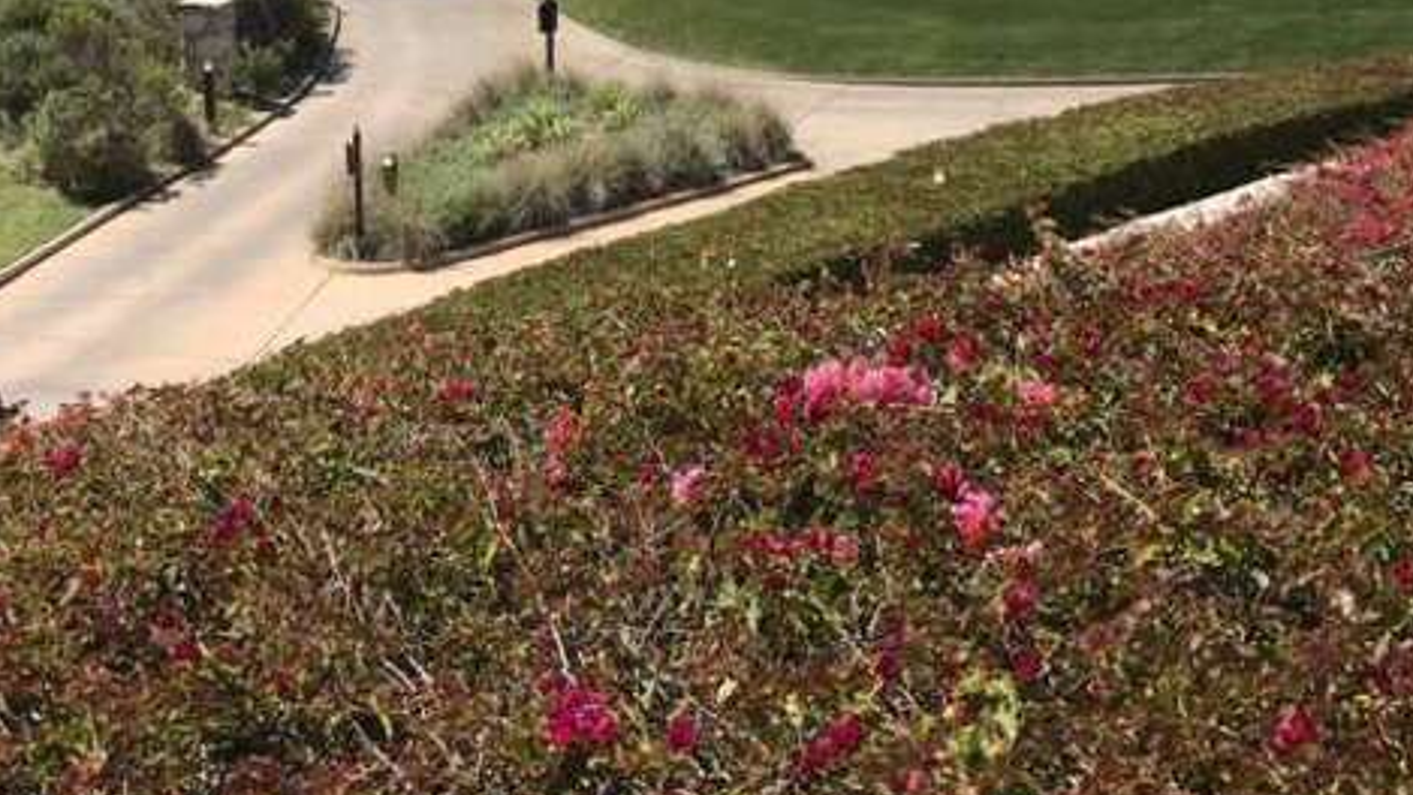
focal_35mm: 52
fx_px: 1949
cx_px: 569
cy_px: 102
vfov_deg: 22.6
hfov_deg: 39.7
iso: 20
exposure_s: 1/2336
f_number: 1.8
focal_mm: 3.99
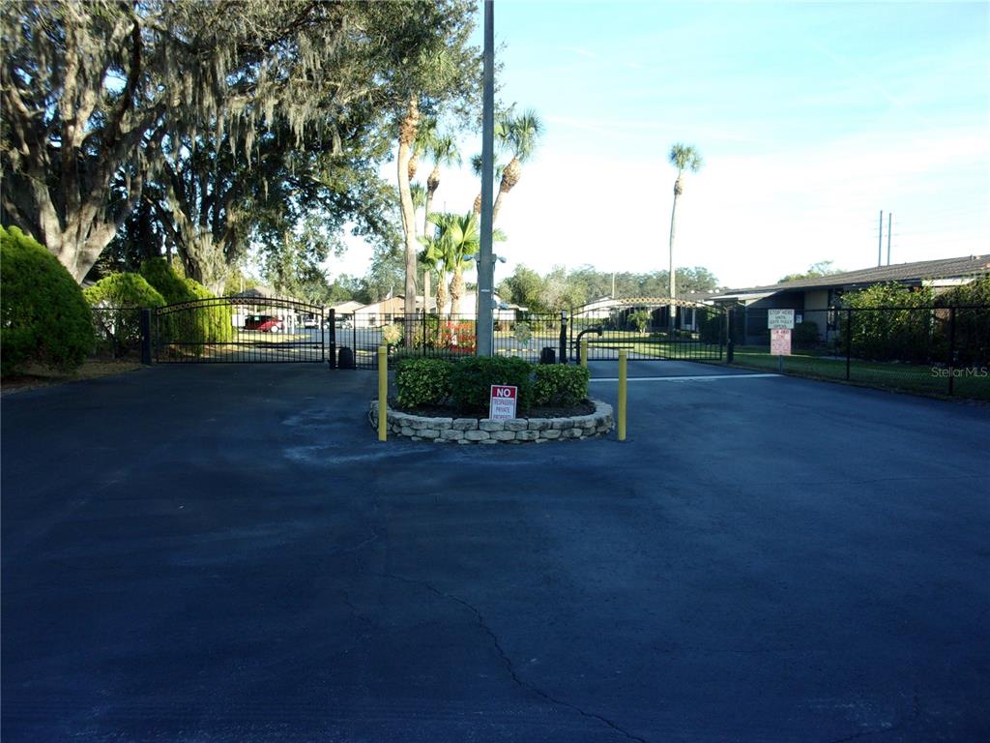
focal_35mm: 28
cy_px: 372
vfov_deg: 49.7
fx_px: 801
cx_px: 495
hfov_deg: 63.4
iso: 80
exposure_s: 1/210
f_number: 3.9
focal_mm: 5.1
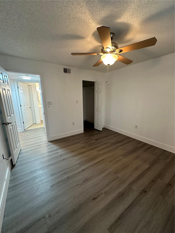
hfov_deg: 85.7
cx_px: 88
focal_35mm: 14
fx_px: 94
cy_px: 116
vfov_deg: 102.1
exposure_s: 1/60
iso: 400
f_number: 2.2
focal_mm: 2.22
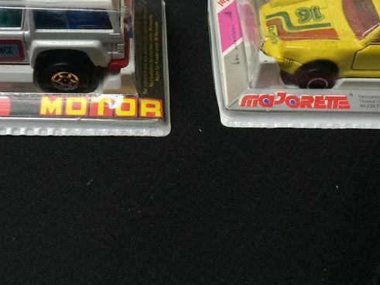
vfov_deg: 25.9
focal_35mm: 55
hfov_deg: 34.9
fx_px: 604
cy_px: 45
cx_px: 169
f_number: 2.2
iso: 200
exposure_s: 1/30
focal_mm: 4.12
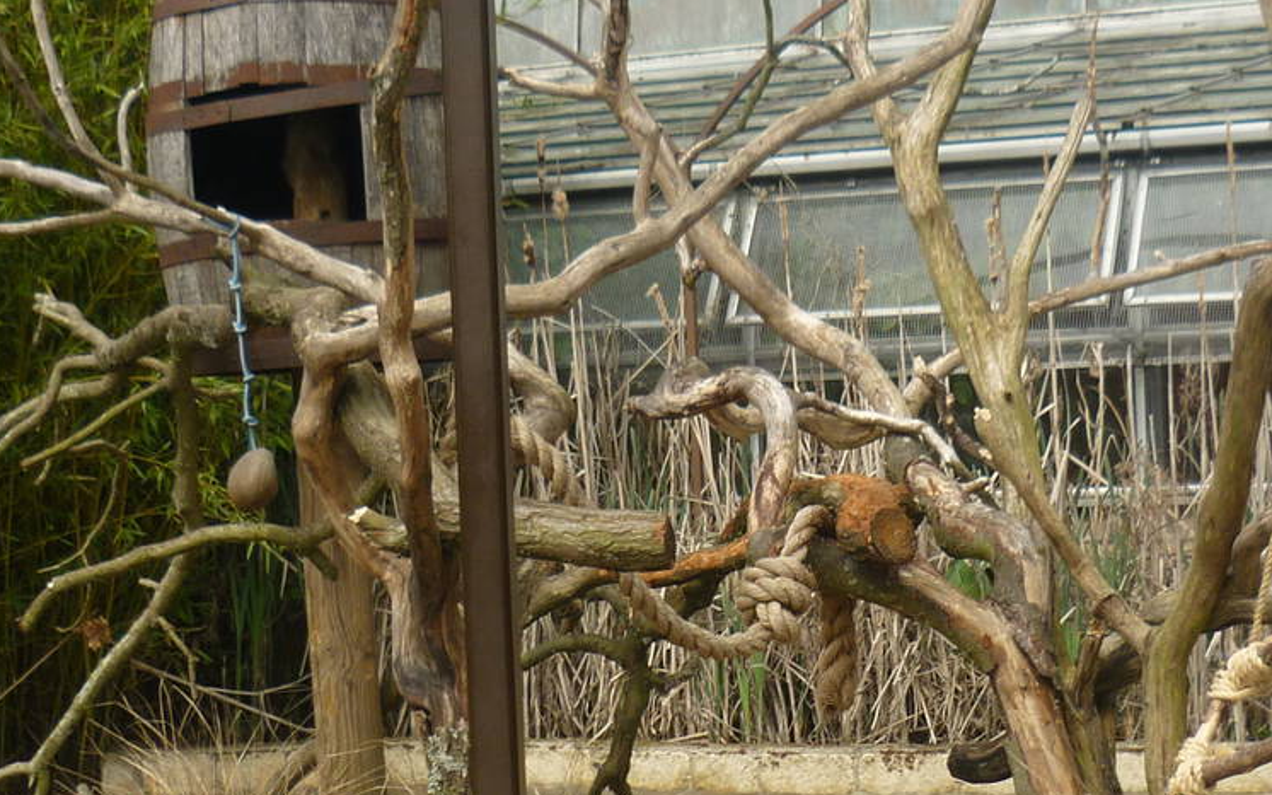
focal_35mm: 75
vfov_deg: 17.4
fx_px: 2600
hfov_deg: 27.4
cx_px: 810
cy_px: 464
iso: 80
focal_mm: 5.5
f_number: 8
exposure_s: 1/125
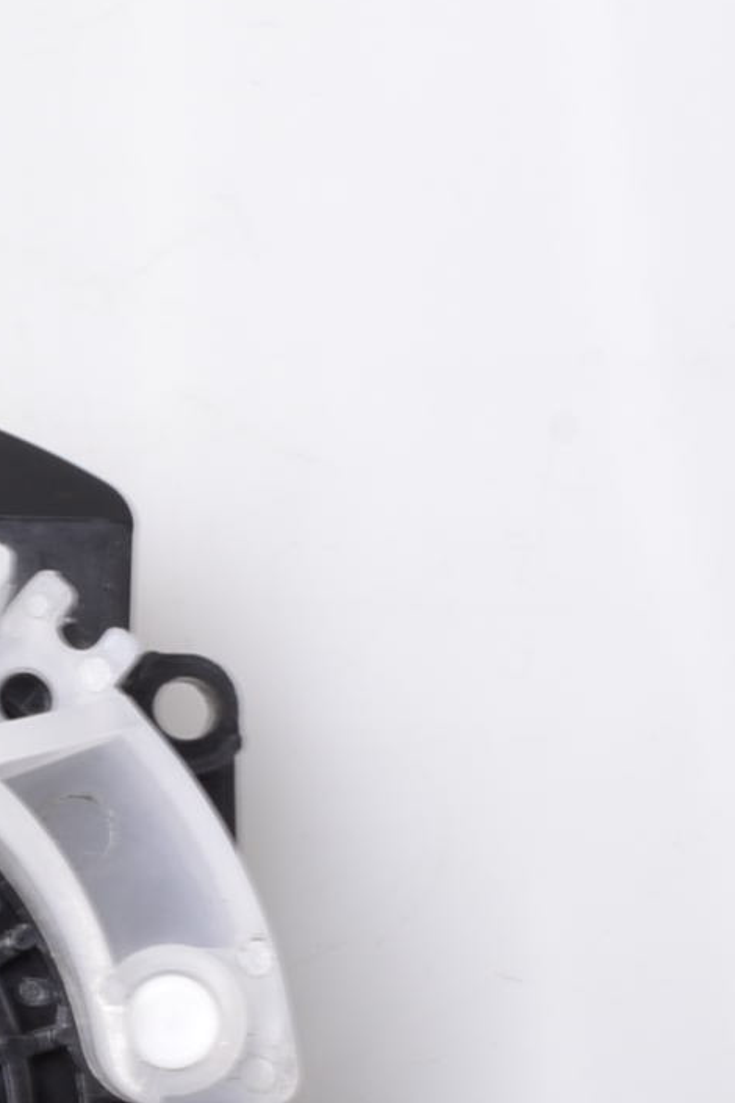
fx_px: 3001
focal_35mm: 98
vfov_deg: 20.4
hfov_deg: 13.3
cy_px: 992
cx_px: -291
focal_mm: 20
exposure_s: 1/60
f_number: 18
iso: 200
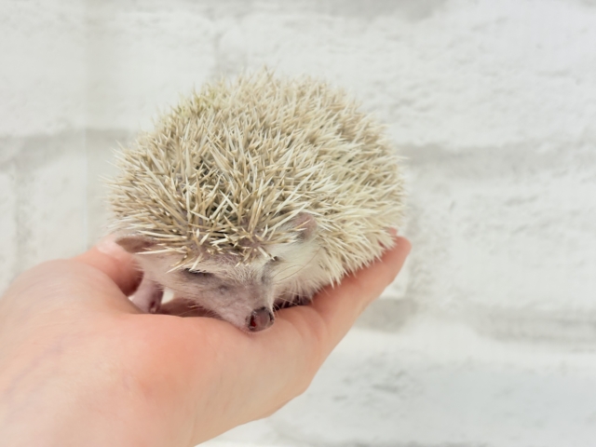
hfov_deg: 36.8
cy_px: 224
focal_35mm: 52
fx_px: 895
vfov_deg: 28.0
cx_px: 298
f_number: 1.6
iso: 50
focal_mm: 5.96
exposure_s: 1/50
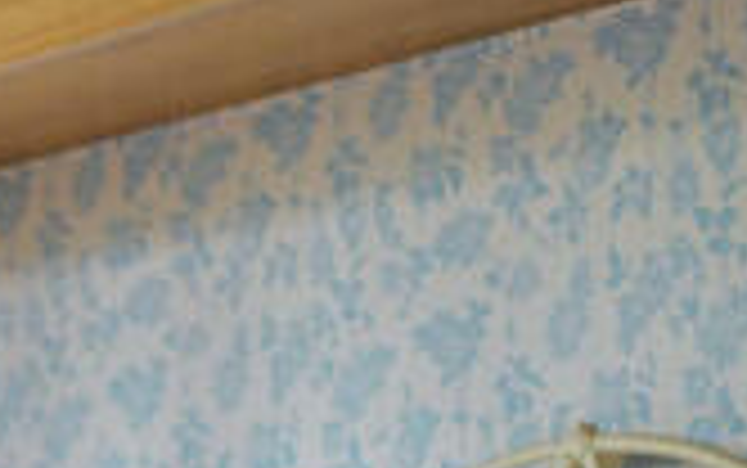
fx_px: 4095
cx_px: -279
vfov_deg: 6.4
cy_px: 828
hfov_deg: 10.2
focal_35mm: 201
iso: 400
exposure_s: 1/60
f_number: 1.8
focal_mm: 50
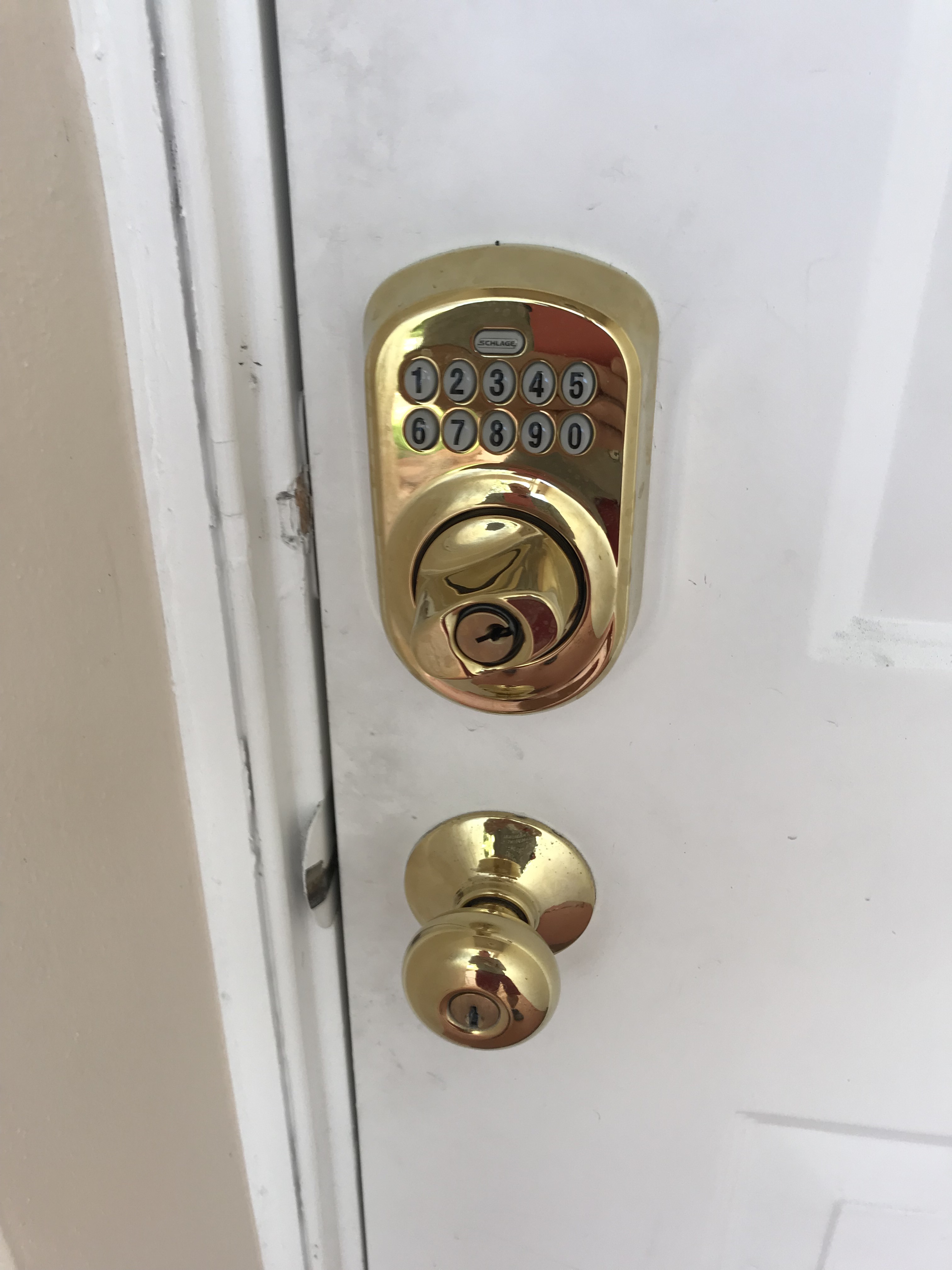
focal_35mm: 28
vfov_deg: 63.4
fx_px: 1027
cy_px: 635
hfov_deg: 49.7
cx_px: 476
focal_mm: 3.99
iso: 25
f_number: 1.8
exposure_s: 1/120
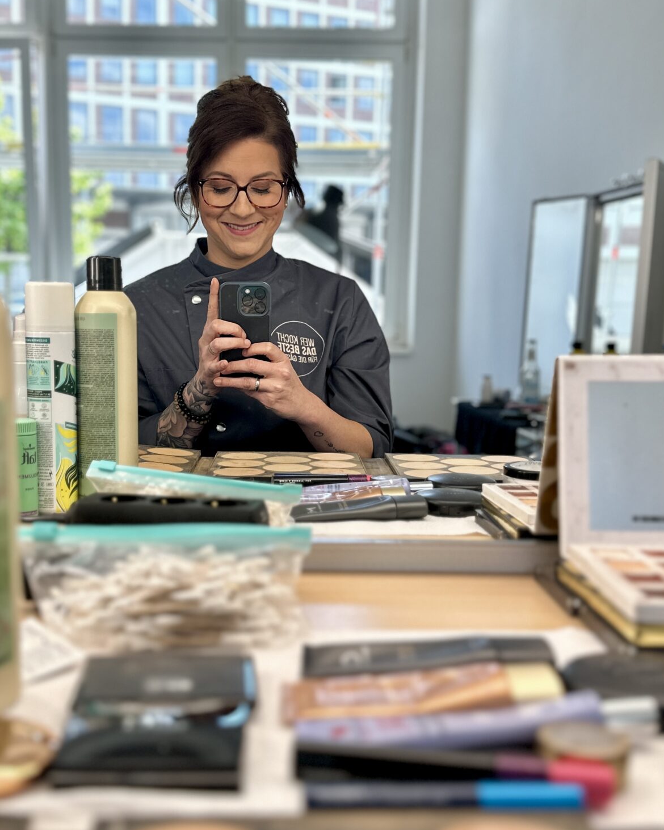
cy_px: 438
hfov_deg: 36.3
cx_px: 263
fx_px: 1007
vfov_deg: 44.8
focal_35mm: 41
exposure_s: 1/330
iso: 80
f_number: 1.78
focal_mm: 6.86
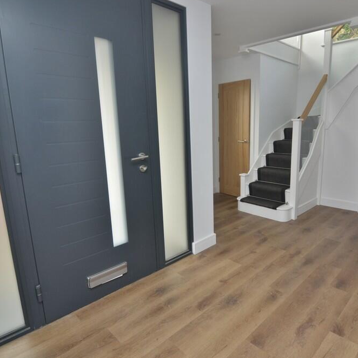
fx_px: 253
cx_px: 207
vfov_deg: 70.5
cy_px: 177
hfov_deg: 70.1
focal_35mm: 22
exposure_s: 1/60
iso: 400
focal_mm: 11
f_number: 5.6
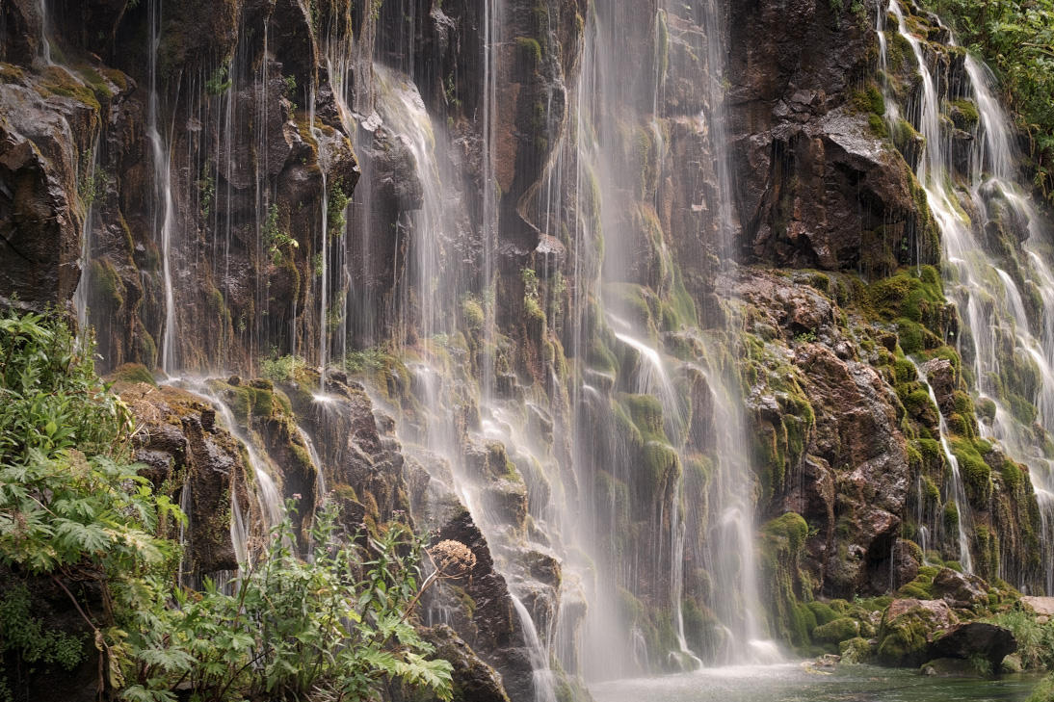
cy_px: 326
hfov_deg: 21.2
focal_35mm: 96
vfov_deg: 14.2
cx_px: 651
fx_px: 2810
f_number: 16
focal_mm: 50
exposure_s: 1/8
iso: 125
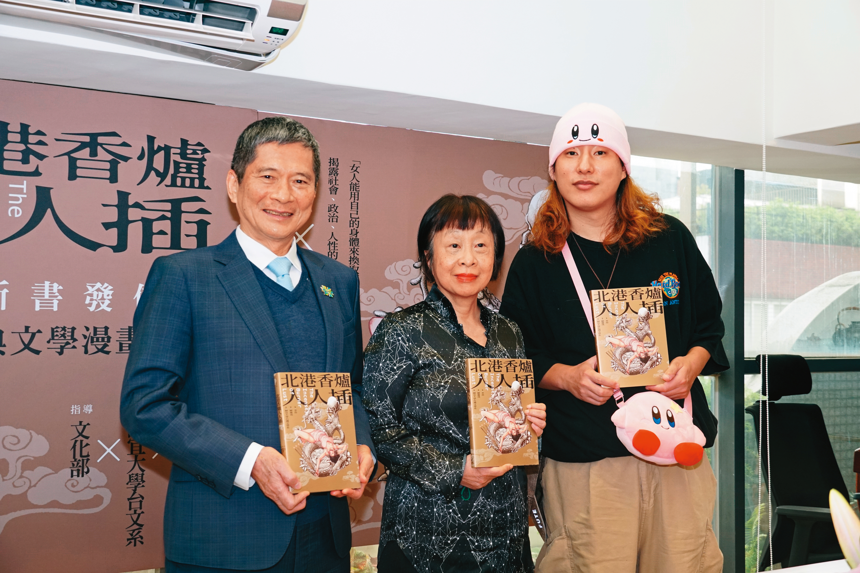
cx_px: 430
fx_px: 1111
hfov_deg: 42.3
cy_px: 286
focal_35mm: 46
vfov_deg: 28.9
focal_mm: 31
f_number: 4.5
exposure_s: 1/60
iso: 1000
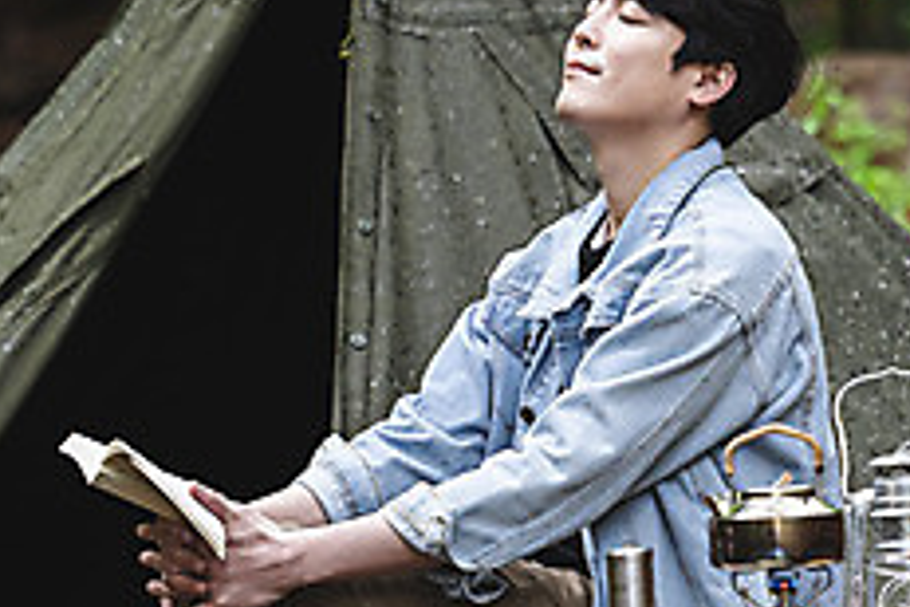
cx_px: 228
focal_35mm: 416
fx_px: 10515
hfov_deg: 5.0
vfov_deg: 3.3
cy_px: 39
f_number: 2.8
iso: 800
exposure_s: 1/250
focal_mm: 160
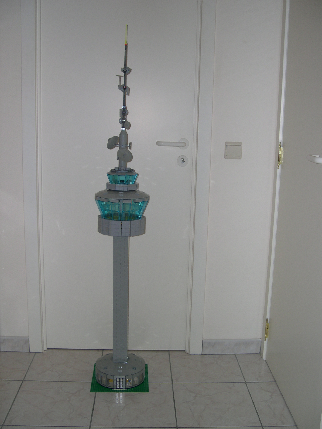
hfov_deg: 37.7
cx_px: 161
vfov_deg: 49.0
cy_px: 214
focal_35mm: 38
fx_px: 471
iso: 100
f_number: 2.8
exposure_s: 1/60
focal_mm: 8
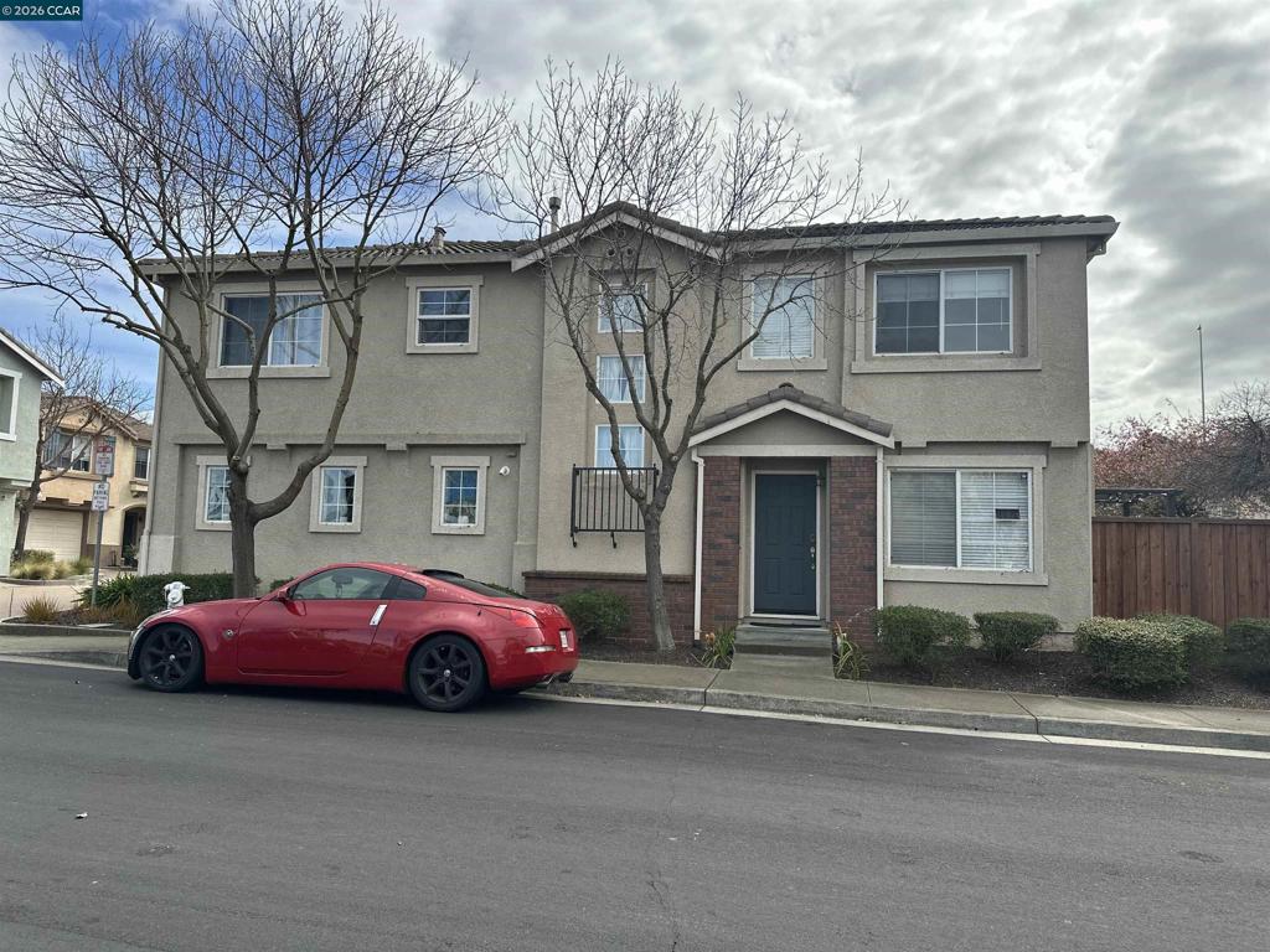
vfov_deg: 56.8
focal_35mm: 24
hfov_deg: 71.6
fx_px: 881
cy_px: 476
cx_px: 635
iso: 80
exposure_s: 1/4545
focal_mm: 6.86
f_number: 1.78
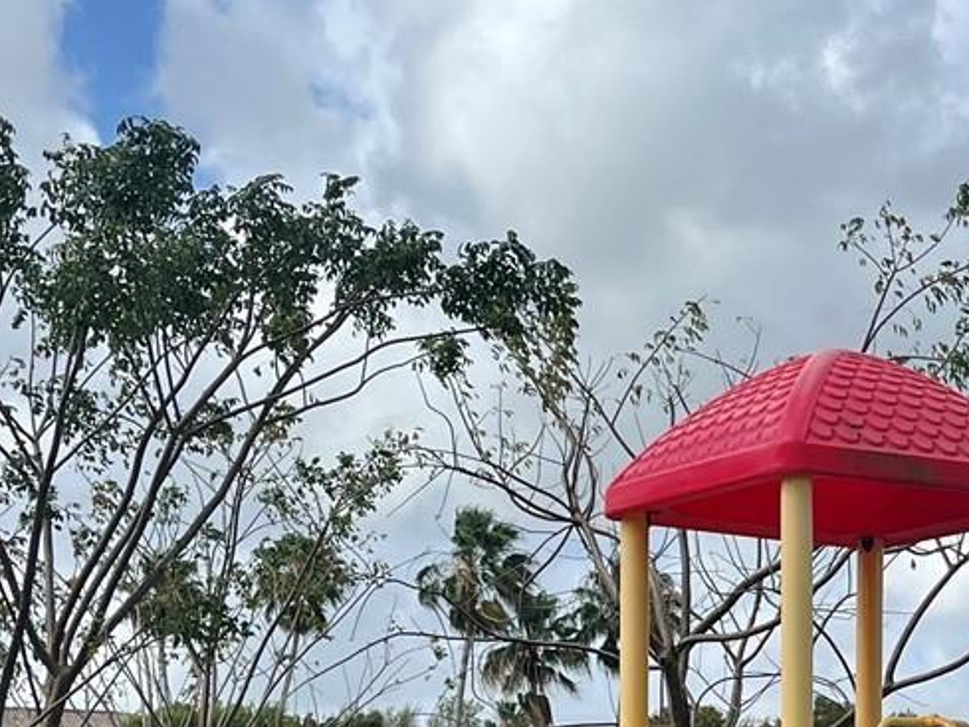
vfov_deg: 16.9
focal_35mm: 85
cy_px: 777
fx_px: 2380
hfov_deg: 22.7
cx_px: 787
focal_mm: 5.1
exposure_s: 1/4310
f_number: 1.6
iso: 50
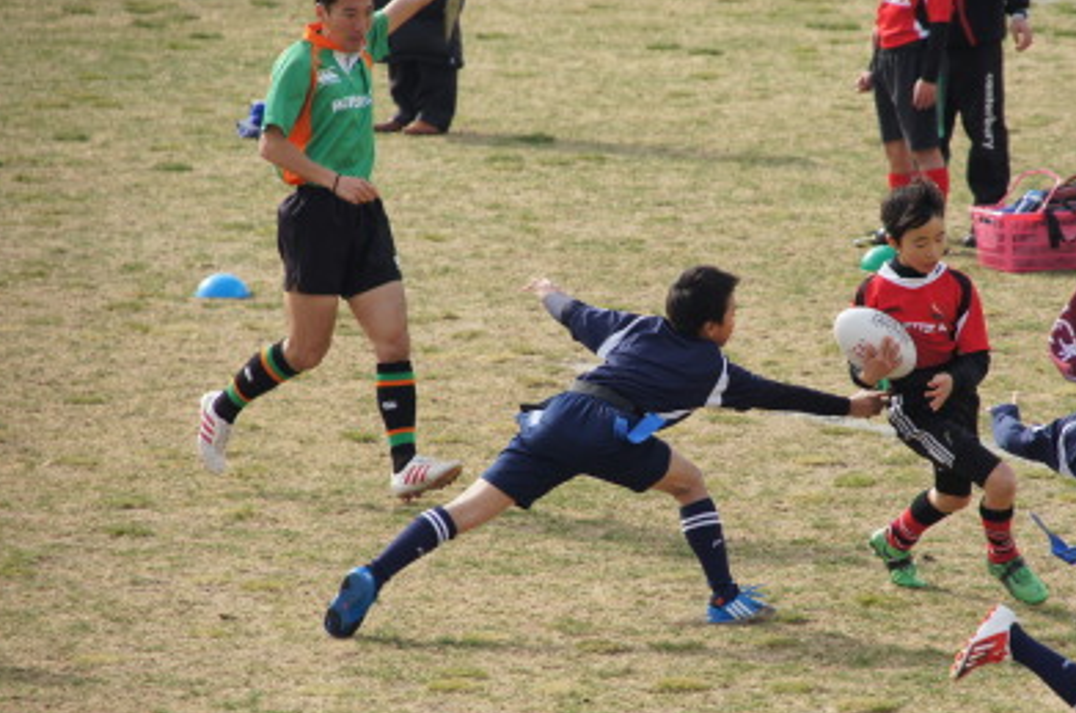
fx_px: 11454
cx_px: 647
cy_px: 396
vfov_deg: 3.6
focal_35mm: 384
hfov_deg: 5.4
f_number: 7.1
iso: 400
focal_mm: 200
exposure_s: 1/640
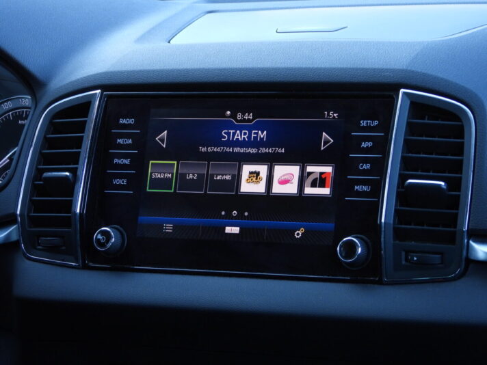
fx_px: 1759
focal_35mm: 125
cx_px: 244
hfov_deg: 15.8
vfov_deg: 11.9
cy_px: 182
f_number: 4
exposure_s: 1/60
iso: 280
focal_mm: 22.5
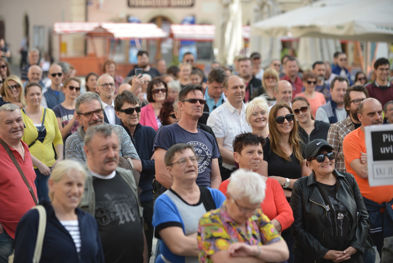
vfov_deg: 9.8
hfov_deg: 14.6
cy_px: 132
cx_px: 196
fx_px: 1529
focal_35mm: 140
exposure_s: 1/1600
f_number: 5
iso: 400
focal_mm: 140
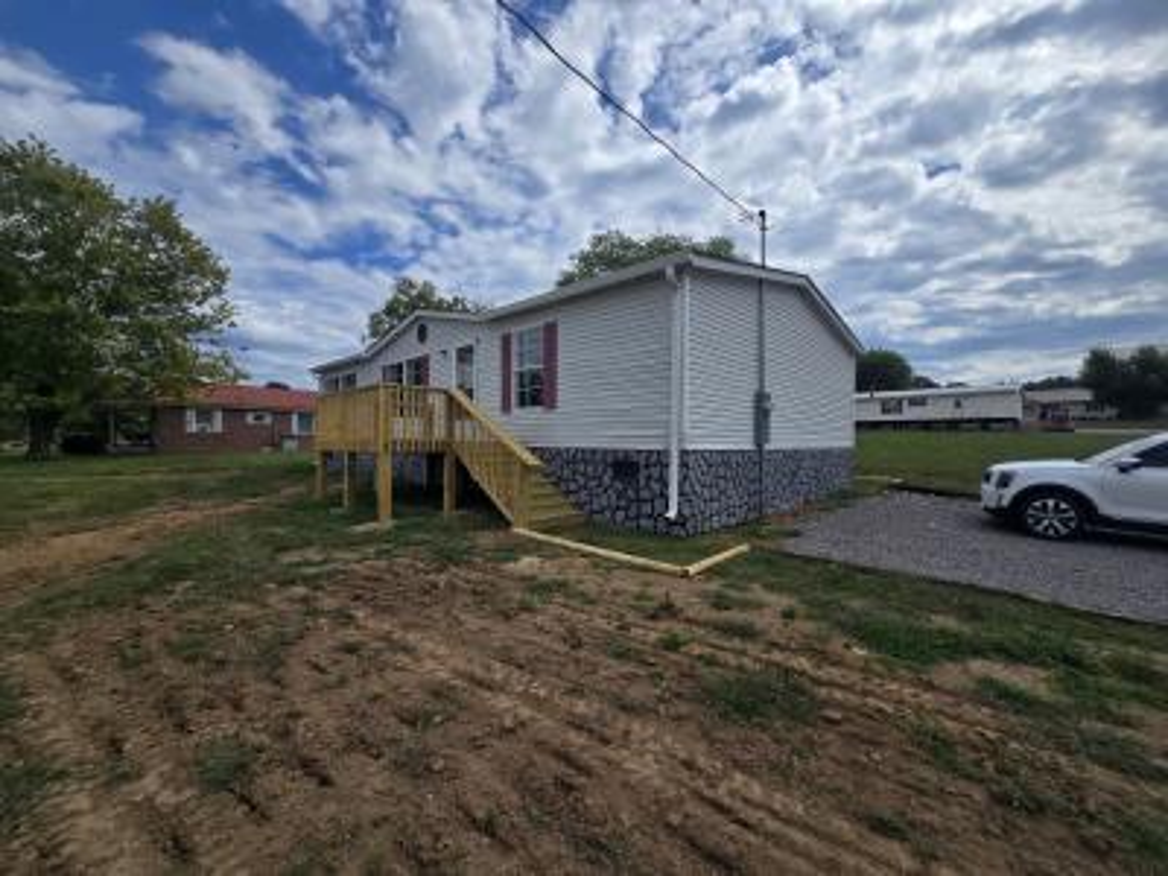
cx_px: 584
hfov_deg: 106.2
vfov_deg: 89.9
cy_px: 438
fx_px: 439
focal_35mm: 13
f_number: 2.2
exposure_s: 1/3531
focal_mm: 2.2
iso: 50
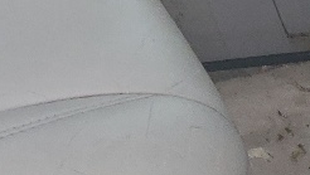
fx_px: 1514
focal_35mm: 184
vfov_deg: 5.7
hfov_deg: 11.0
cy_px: -514
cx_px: -237
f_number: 1.5
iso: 50
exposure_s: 1/400
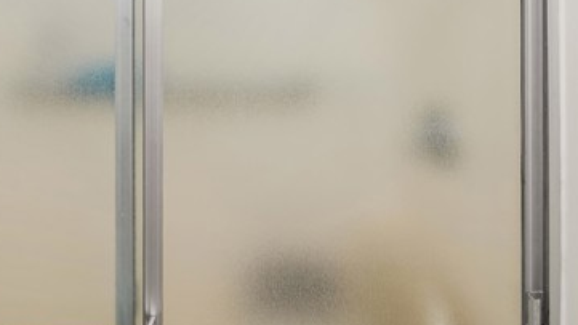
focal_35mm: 26
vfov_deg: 41.2
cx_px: 130
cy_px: 38
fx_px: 398
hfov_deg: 66.4
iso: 100
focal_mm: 14
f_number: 5.6
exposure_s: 1/6
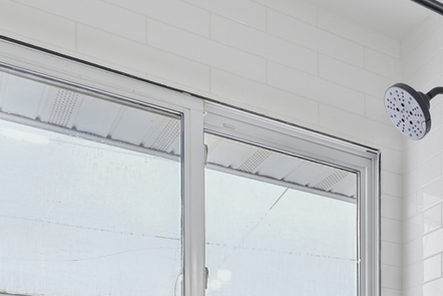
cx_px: 554
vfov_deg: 20.8
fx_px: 677
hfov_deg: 30.0
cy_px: 451
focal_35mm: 55
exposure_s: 1/200
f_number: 4
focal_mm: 15
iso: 500
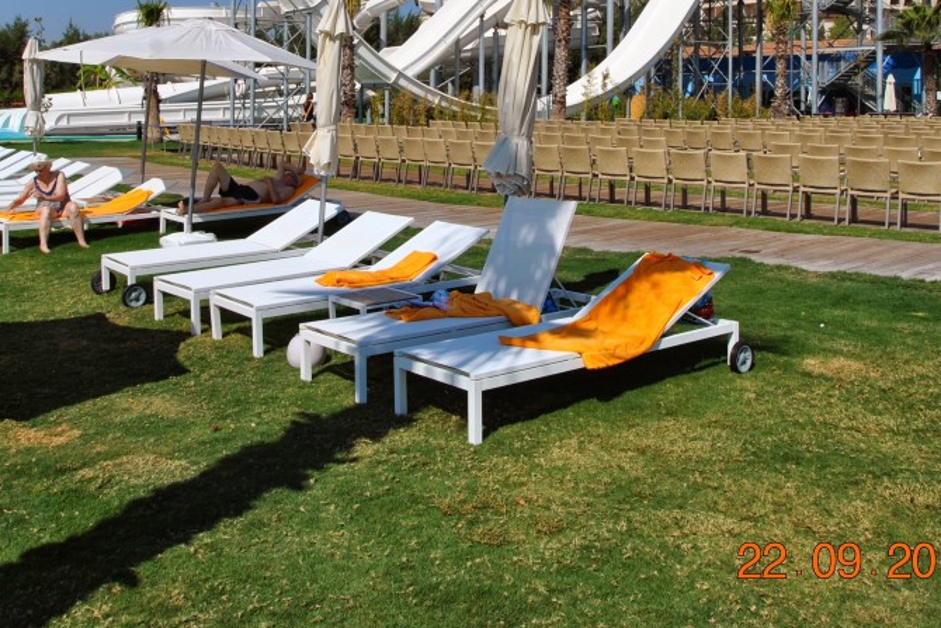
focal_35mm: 36
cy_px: 103
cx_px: 484
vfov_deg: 35.4
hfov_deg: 53.1
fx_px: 941
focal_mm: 14
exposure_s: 1/400
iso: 100
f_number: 10
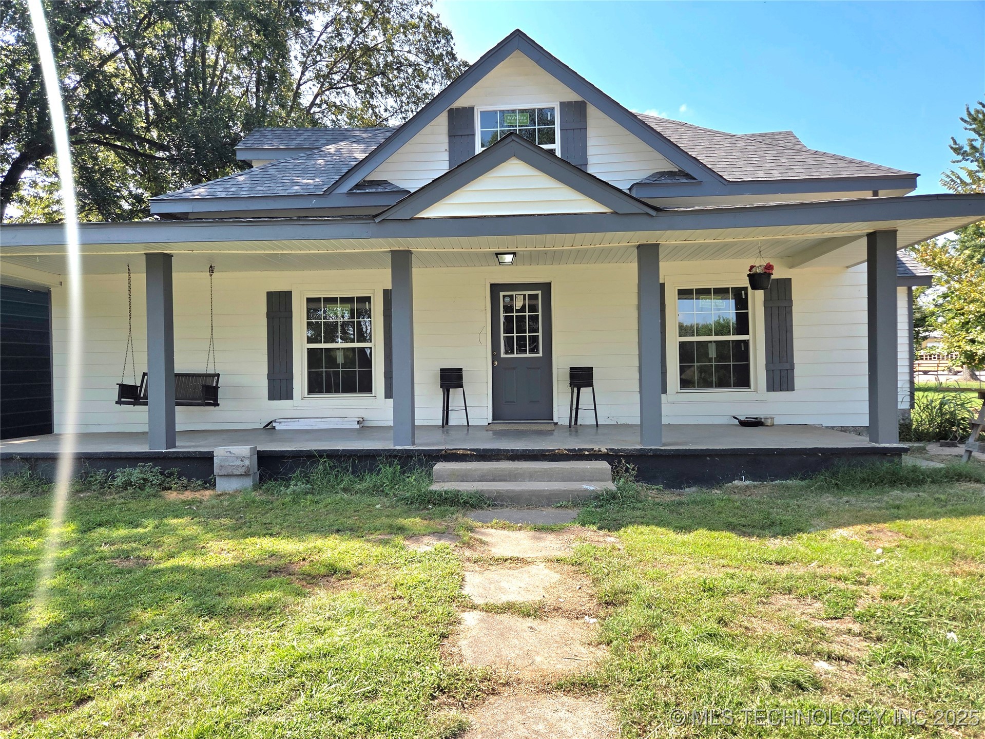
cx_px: 492
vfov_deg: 58.9
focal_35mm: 23
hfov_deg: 73.9
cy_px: 370
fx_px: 654
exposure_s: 1/2500
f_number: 1.8
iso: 80
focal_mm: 5.4
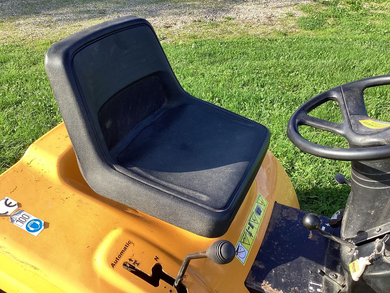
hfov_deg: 58.4
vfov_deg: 45.4
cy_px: 146
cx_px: 195
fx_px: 349
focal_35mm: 31
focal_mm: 3.3
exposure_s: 1/374
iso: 25
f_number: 2.4
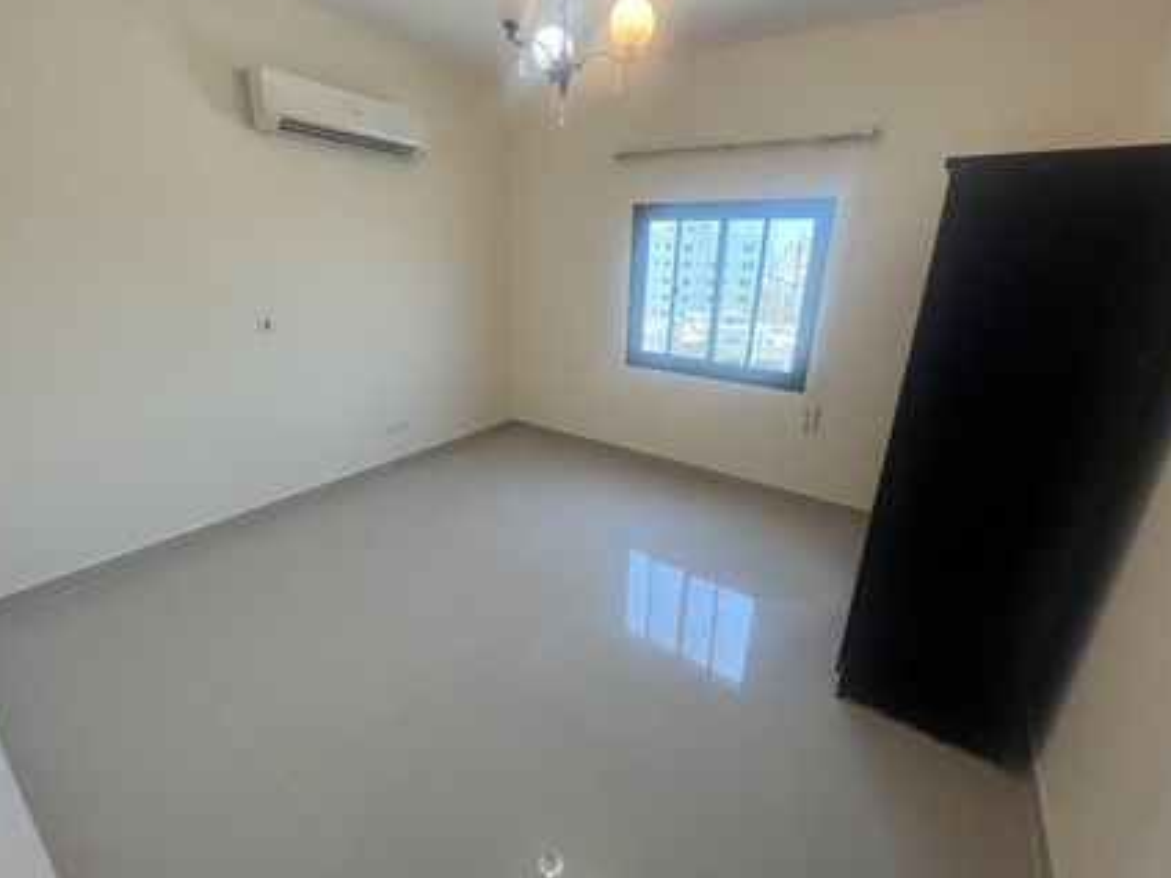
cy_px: 427
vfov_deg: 85.7
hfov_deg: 102.0
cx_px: 598
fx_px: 474
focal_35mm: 14
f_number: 1.8
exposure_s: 1/100
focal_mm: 1.57
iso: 125
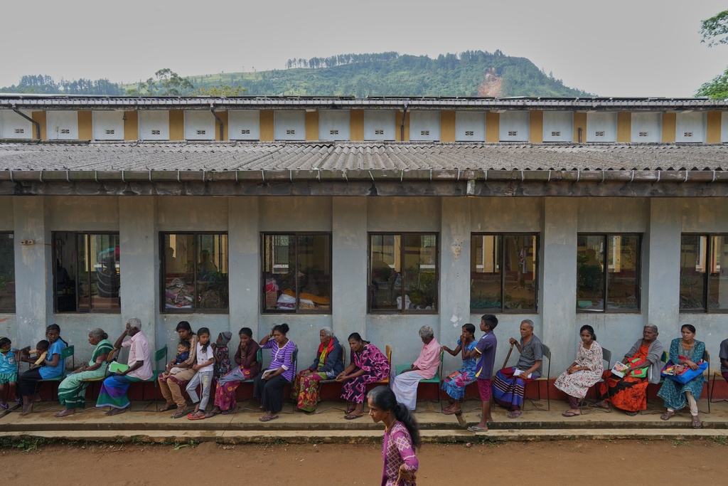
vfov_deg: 53.1
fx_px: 485
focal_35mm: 24
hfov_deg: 73.7
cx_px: 364
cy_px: 243
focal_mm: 24
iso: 250
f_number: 6.3
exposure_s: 1/250
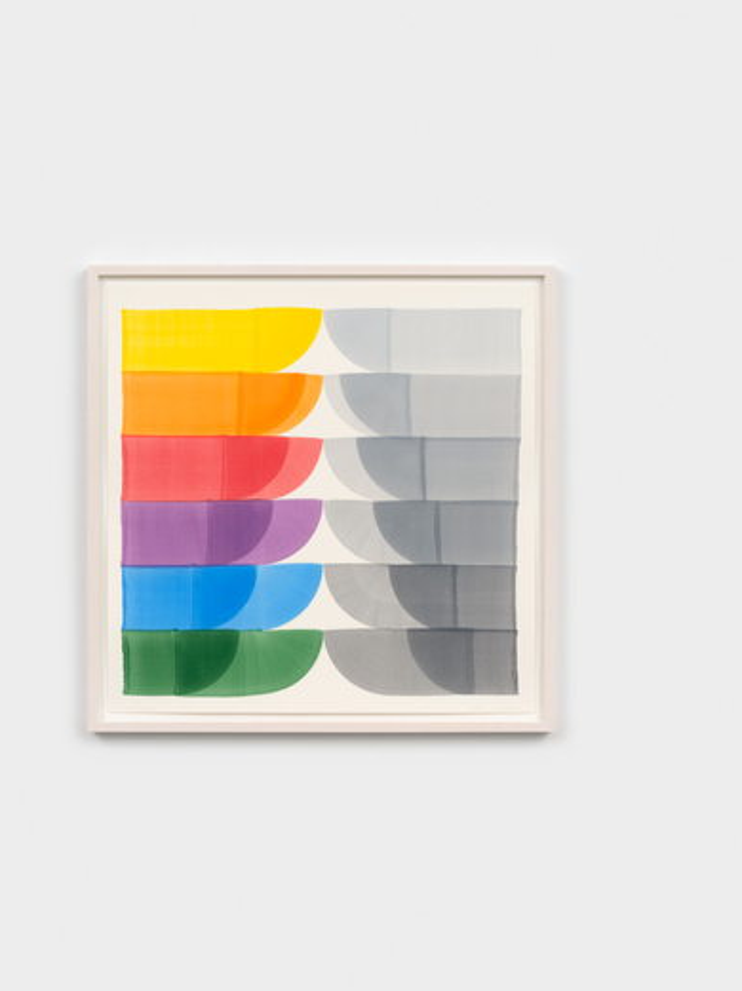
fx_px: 2089
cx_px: 322
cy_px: 751
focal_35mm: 73
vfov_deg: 26.3
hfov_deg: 20.1
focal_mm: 48.2
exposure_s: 1/100
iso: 100
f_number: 18
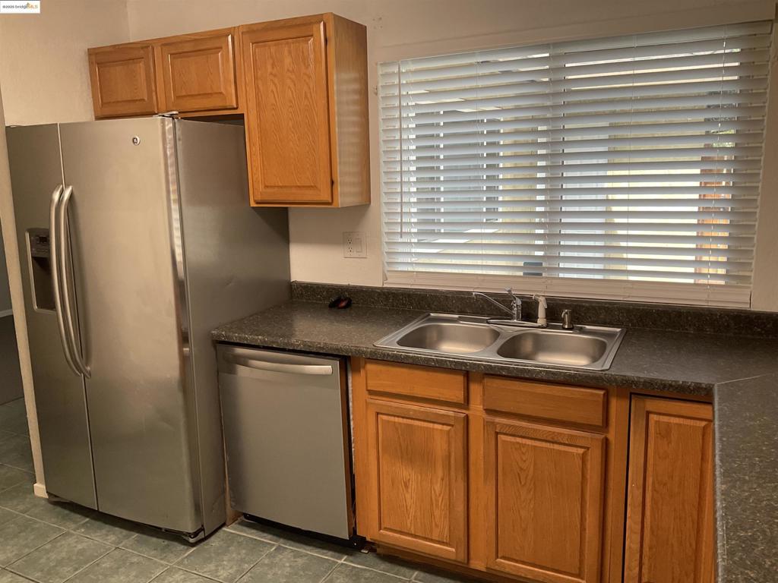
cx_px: 389
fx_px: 652
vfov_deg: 48.2
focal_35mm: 29
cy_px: 292
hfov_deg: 61.7
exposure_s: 1/60
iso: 40
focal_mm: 3
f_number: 1.8
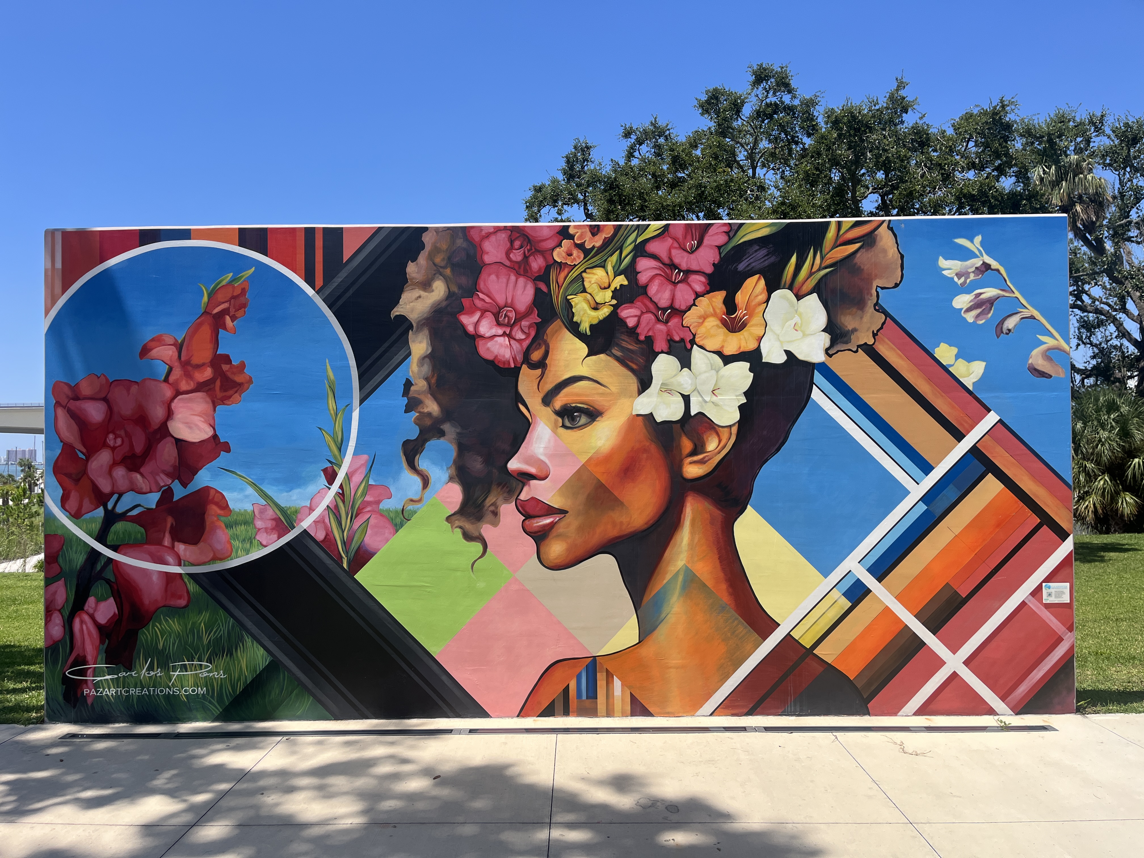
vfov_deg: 53.1
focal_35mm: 26
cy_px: 429
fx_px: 859
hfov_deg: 67.3
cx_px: 572
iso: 50
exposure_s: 1/3311
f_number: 1.6
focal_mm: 5.1
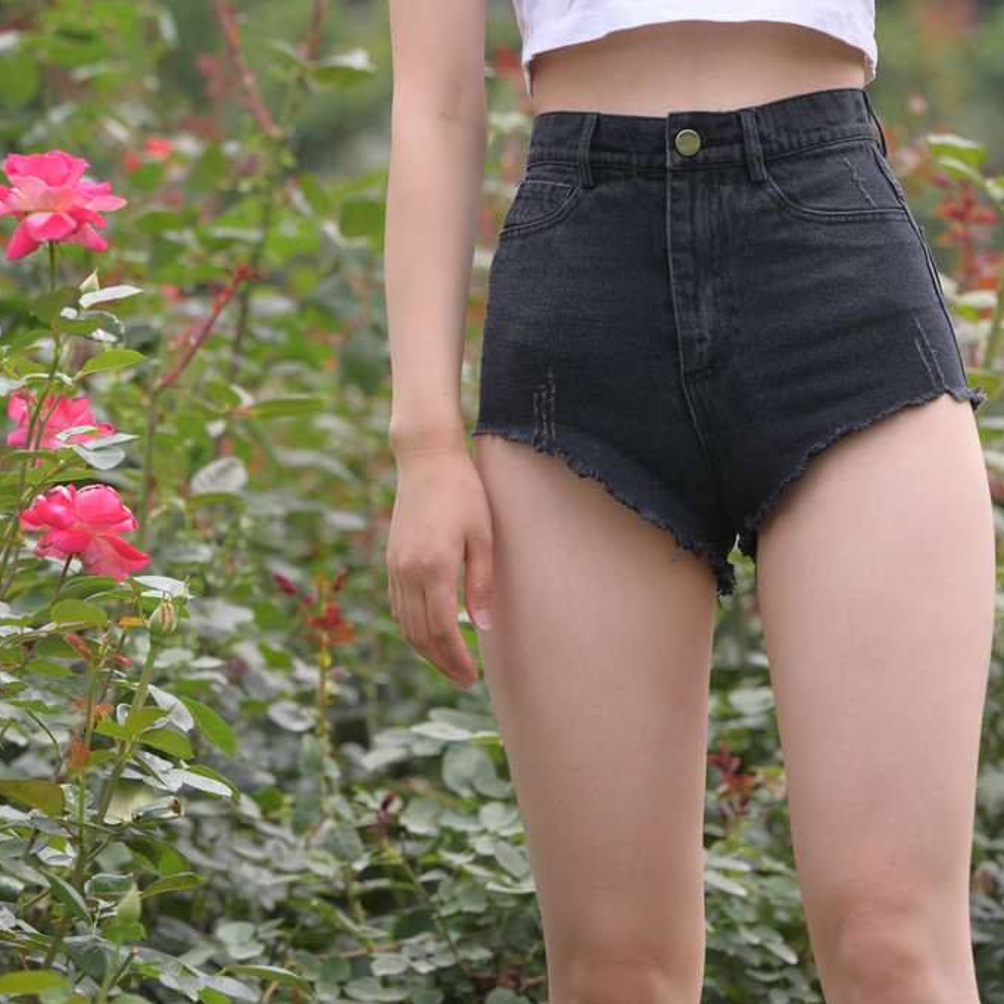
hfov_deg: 8.7
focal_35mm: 202
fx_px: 6628
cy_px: 26
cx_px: 487
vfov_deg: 8.6
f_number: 4.5
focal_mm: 120
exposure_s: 1/500
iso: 125
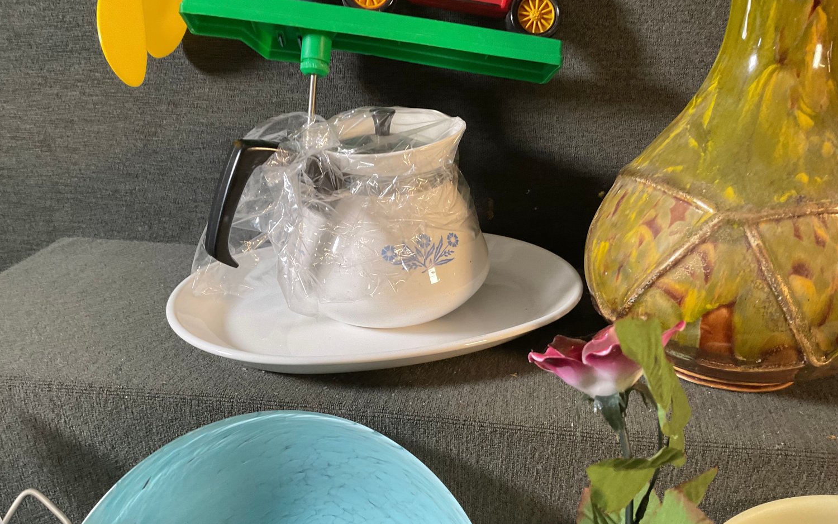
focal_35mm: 31
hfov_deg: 61.2
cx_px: 418
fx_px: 708
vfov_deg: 40.5
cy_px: 309
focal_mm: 3
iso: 125
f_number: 1.8
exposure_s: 1/60
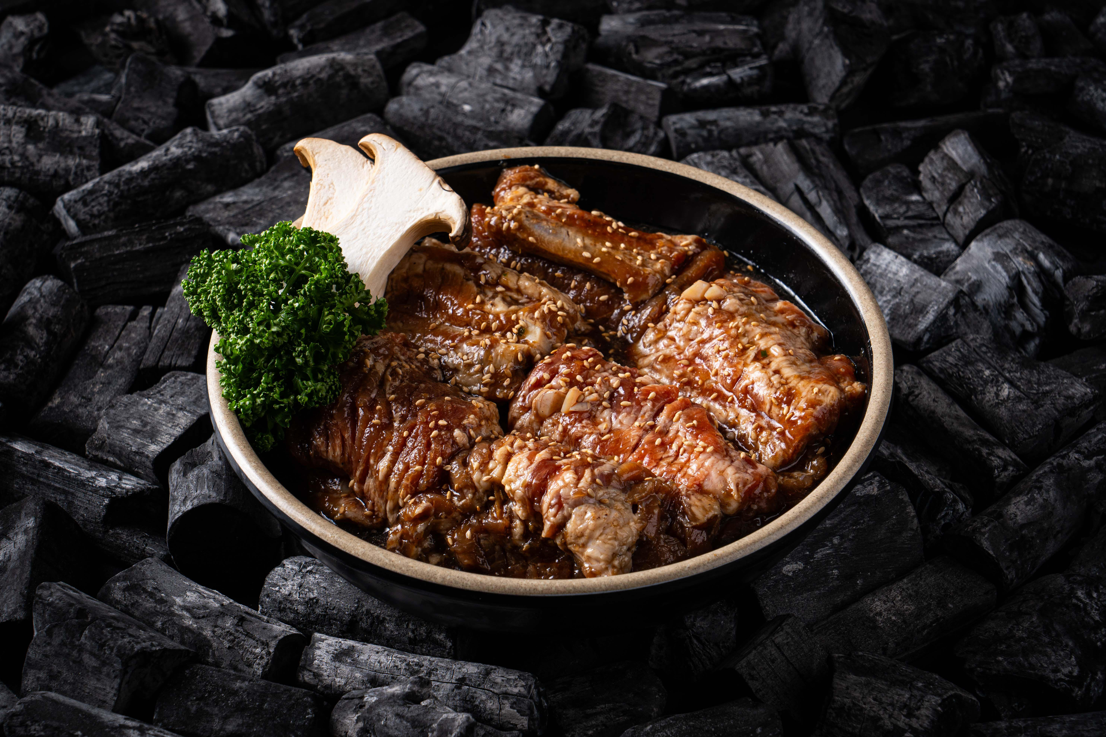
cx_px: 553
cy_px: 366
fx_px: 3256
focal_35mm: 106
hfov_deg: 19.3
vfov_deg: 12.9
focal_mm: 105
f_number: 11
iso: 250
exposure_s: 1/125
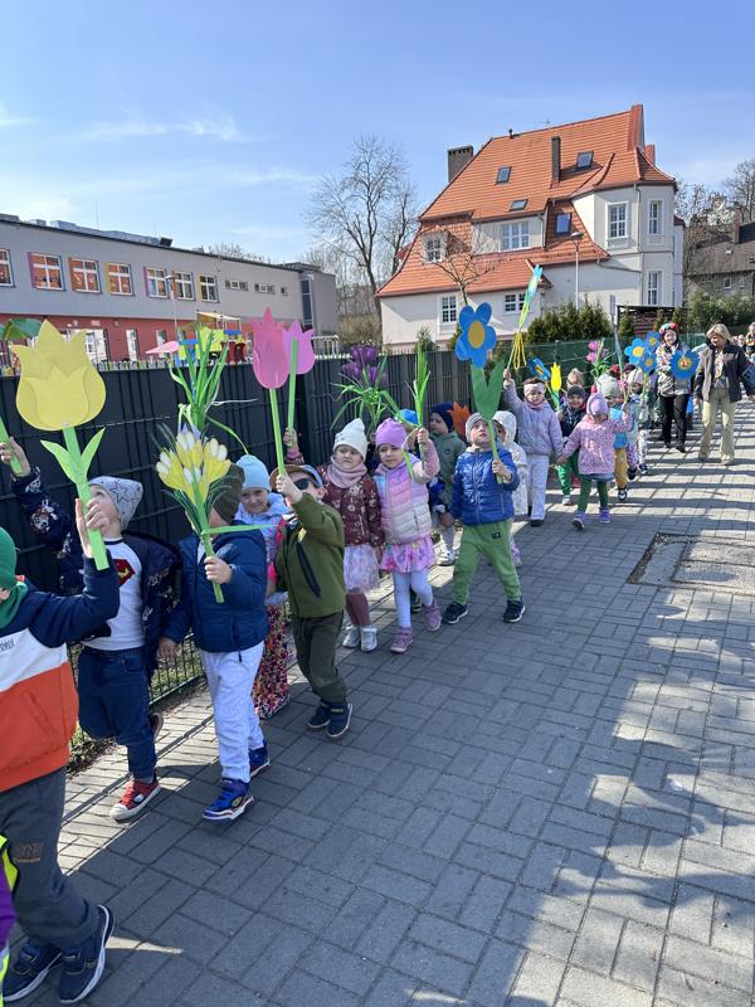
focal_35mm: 24
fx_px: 698
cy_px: 504
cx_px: 378
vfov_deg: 71.6
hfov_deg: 56.8
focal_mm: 6.86
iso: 80
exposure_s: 1/1272
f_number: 1.78
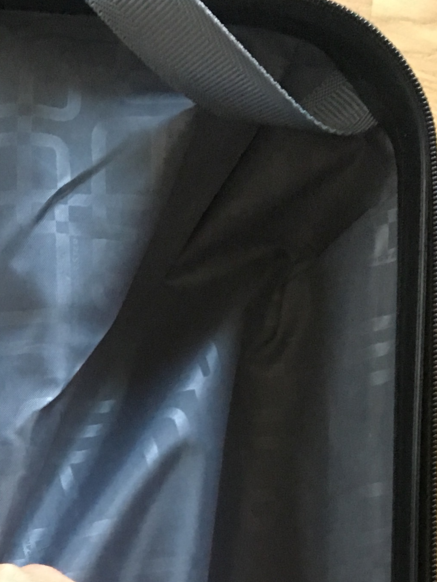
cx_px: -187
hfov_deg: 16.0
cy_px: 656
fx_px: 1448
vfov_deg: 21.5
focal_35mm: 86
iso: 200
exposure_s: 1/17
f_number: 2.2
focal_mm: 4.15
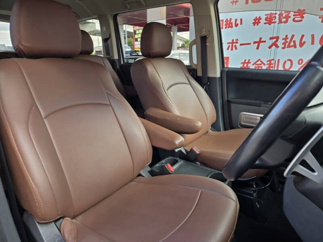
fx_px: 215
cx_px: 162
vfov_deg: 58.9
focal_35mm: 23
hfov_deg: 73.9
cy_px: 121
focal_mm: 5.4
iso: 80
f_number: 1.8
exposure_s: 1/180
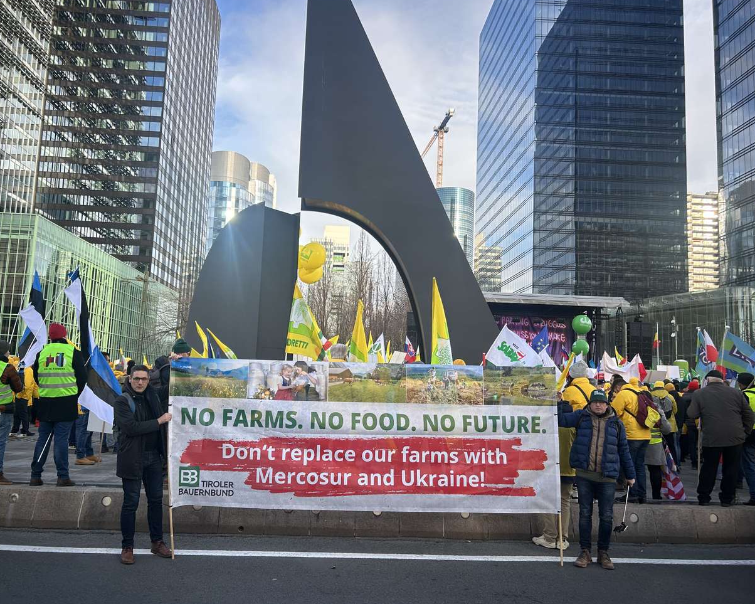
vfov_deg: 51.5
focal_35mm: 28
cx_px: 357
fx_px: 626
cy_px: 303
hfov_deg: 62.2
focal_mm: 5.7
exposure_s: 1/748
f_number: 1.5
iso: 50
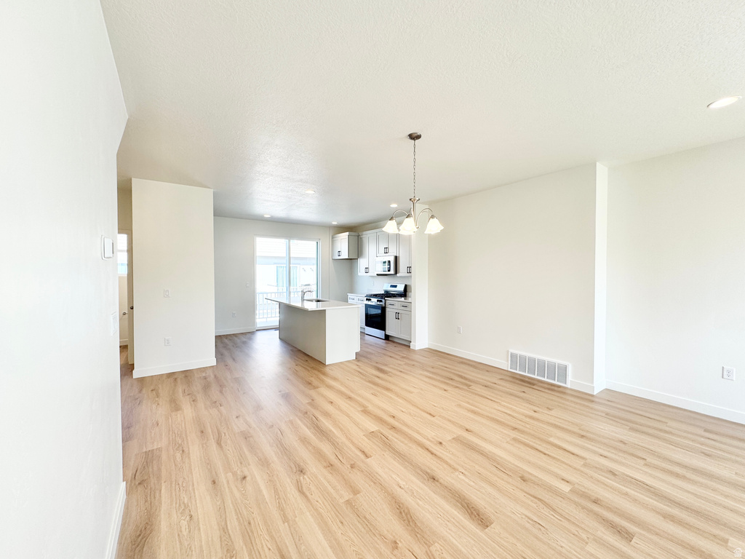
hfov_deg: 102.1
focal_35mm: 14
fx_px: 301
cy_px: 280
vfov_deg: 85.7
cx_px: 372
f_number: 2.2
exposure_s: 1/121
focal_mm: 2.22
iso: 40
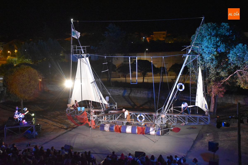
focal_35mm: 52
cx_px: 124
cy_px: 82
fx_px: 362
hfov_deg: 37.8
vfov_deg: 25.8
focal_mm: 35
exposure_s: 1/60
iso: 8000
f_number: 4.2
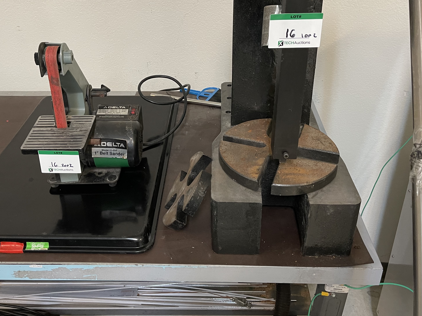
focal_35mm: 36
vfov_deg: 39.1
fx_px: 439
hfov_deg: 51.3
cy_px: 100
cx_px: 202
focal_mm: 5.1
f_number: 1.6
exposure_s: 1/60
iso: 320
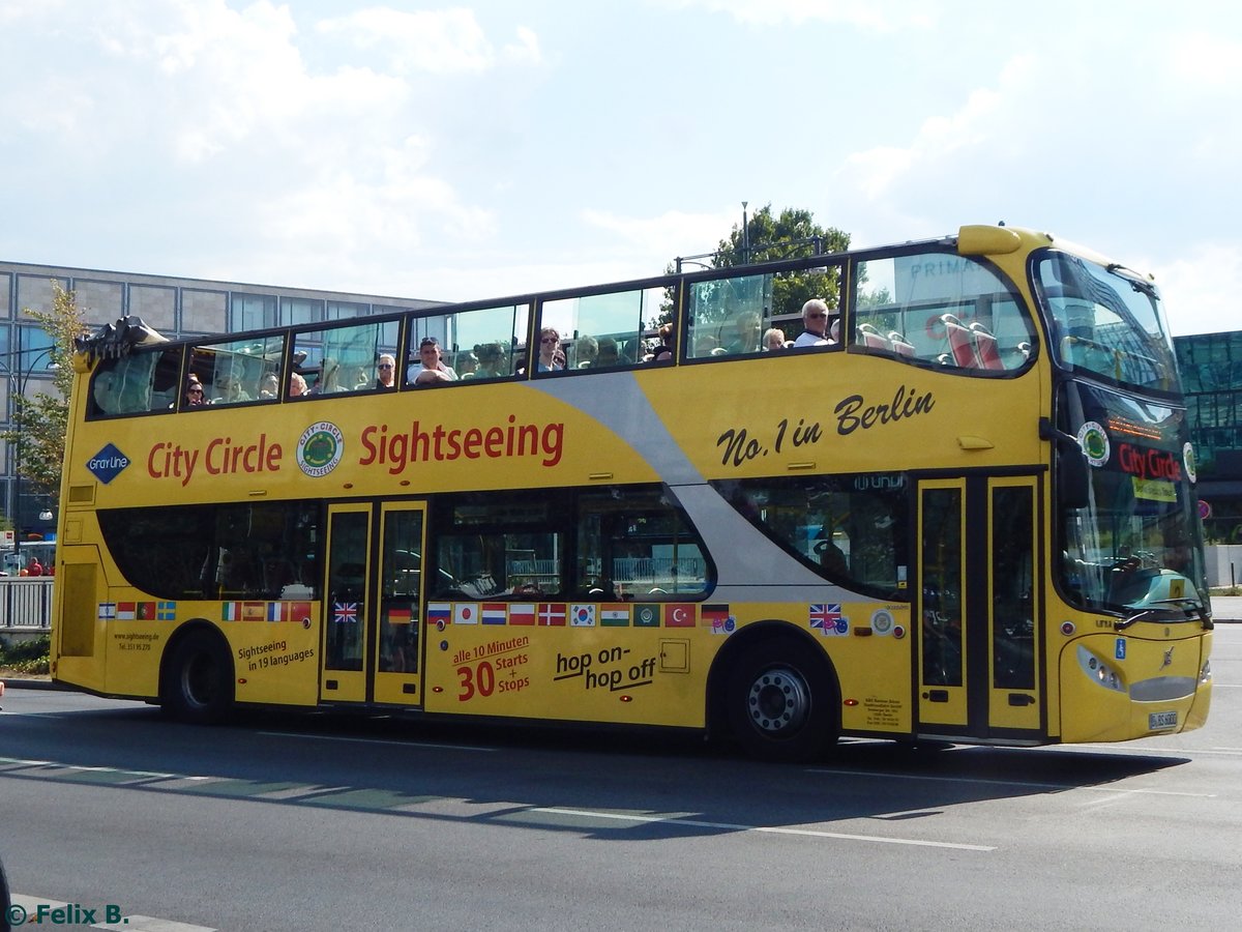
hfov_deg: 54.0
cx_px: 621
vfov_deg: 41.8
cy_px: 466
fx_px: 1220
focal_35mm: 34
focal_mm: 6.1
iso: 125
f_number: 6.7
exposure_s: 1/640
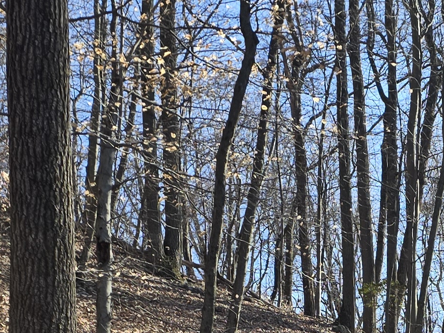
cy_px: 579
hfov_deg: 18.8
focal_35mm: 100
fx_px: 1283
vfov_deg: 13.4
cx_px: 505
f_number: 1.7
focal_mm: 6.3
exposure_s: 1/218
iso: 12
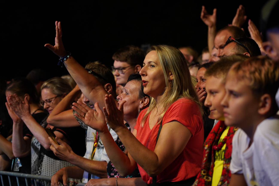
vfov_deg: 13.0
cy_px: 93
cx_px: 140
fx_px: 814
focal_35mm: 105
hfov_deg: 19.5
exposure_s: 1/100
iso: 2500
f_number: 4
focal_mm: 105
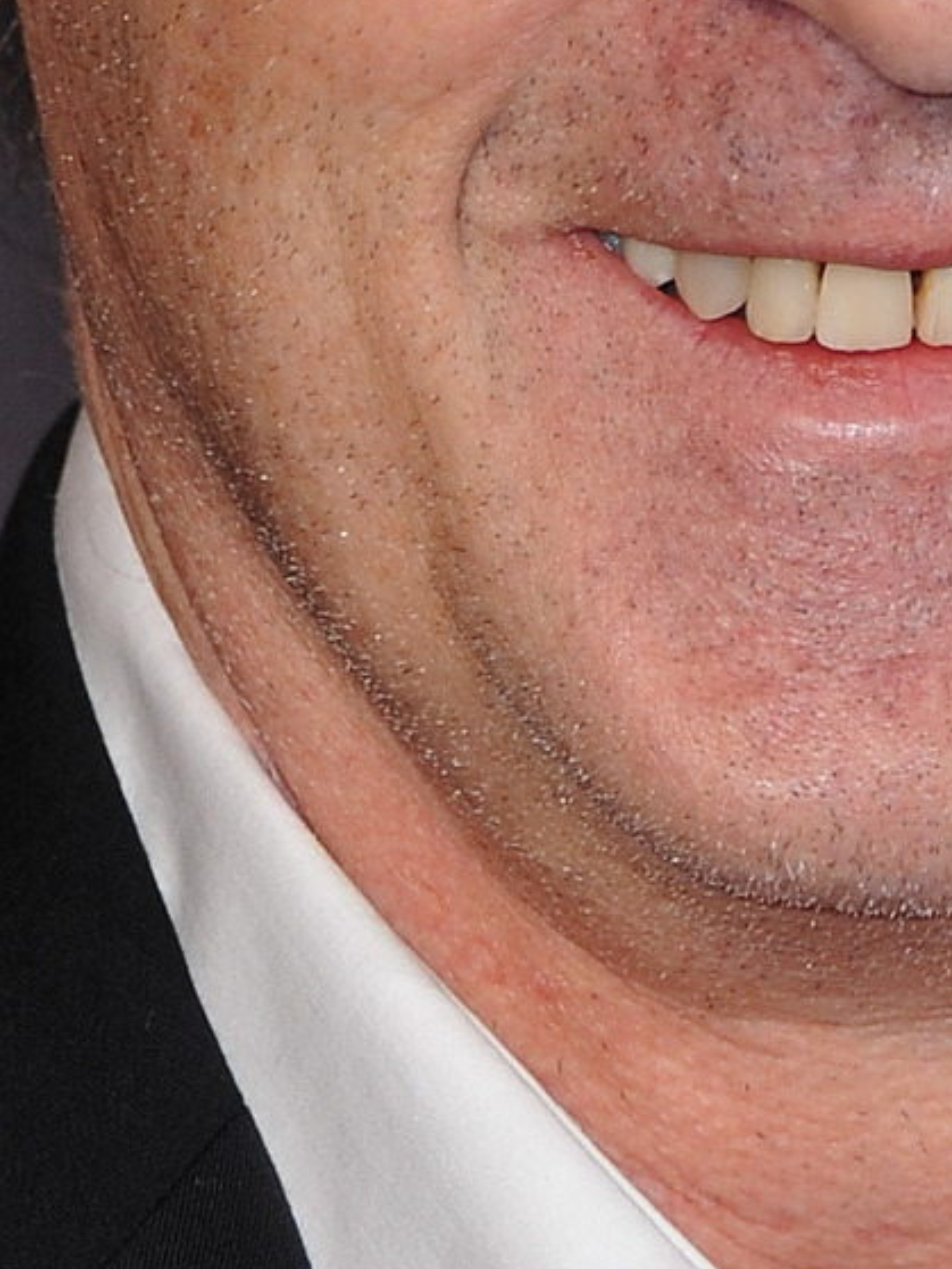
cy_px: -32
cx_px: 749
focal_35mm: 811
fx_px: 29716
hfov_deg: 1.8
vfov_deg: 2.4
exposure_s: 1/200
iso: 640
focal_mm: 230
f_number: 7.1
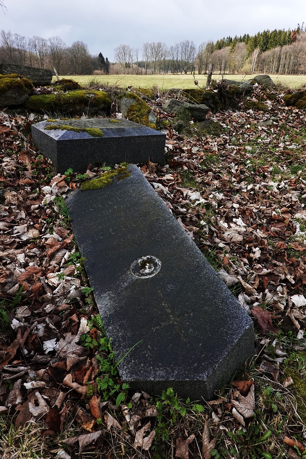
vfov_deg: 73.7
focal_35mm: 24
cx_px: 153
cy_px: 230
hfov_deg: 53.1
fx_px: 306
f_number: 3.2
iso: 125
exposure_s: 1/1000
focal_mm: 9
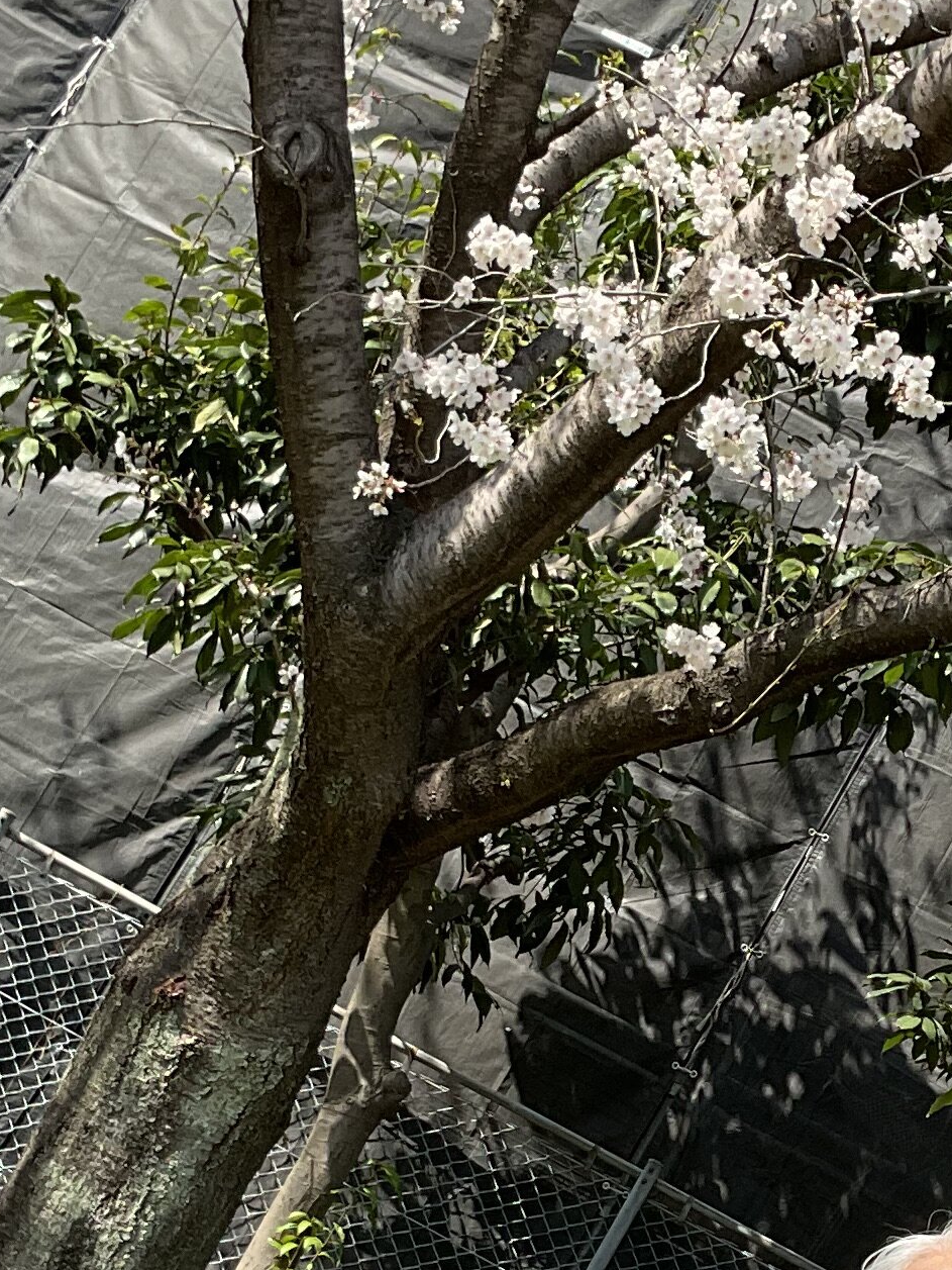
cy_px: 981
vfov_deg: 20.9
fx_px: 3410
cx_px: 712
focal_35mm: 93
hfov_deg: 15.8
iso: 16
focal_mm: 3
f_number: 1.8
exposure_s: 1/842
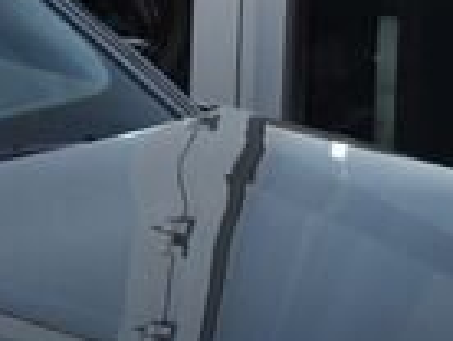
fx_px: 5794
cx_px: -302
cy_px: 456
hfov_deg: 4.4
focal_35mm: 442
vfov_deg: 3.4
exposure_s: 1/100
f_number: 5
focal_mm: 62
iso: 500
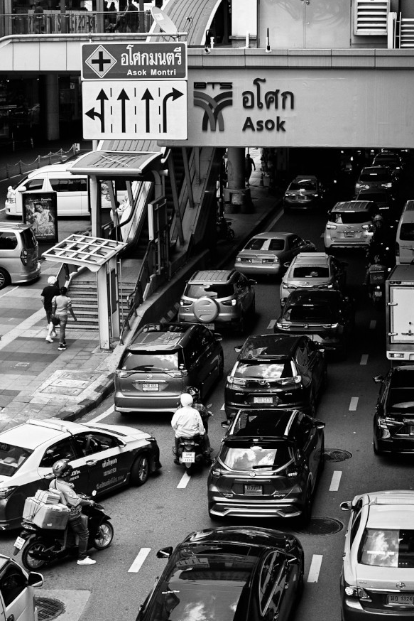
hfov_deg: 17.9
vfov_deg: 26.6
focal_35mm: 76
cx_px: 237
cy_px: 254
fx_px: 1310
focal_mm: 27
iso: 200
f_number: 5.6
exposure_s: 1/140
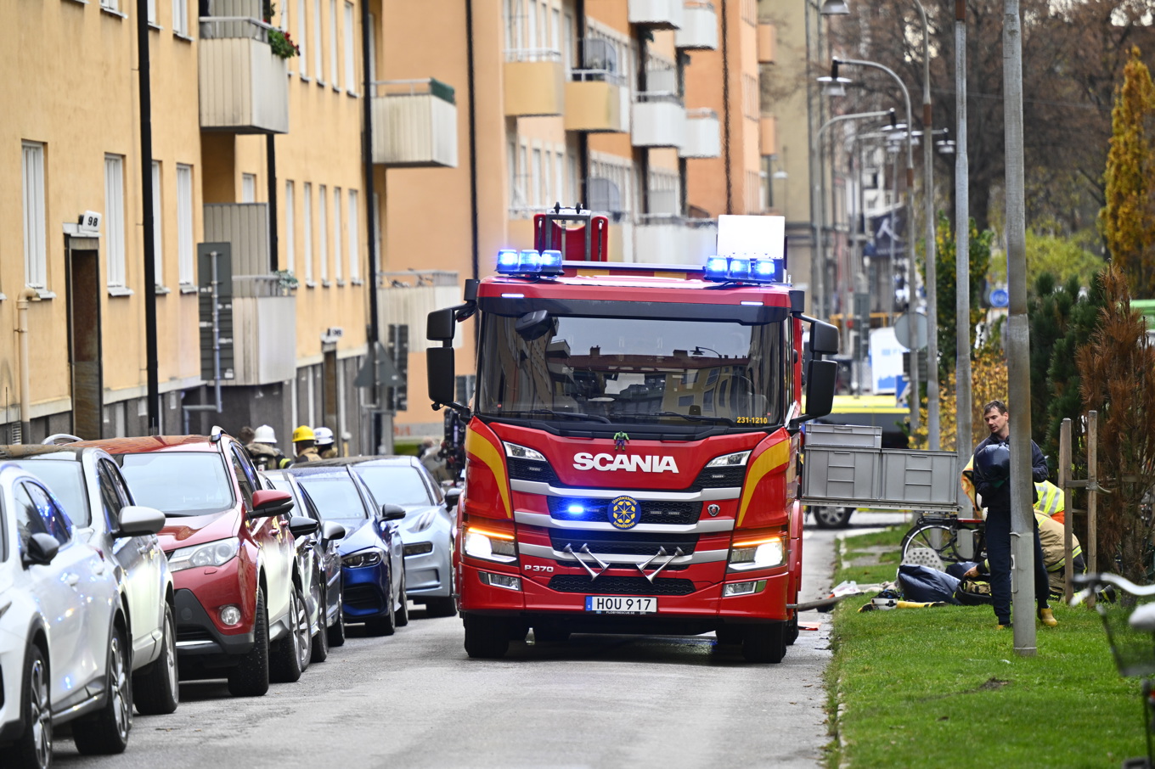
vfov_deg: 6.5
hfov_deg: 9.8
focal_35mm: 210
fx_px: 6735
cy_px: 384
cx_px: 578
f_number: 4
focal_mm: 210
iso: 450
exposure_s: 1/250
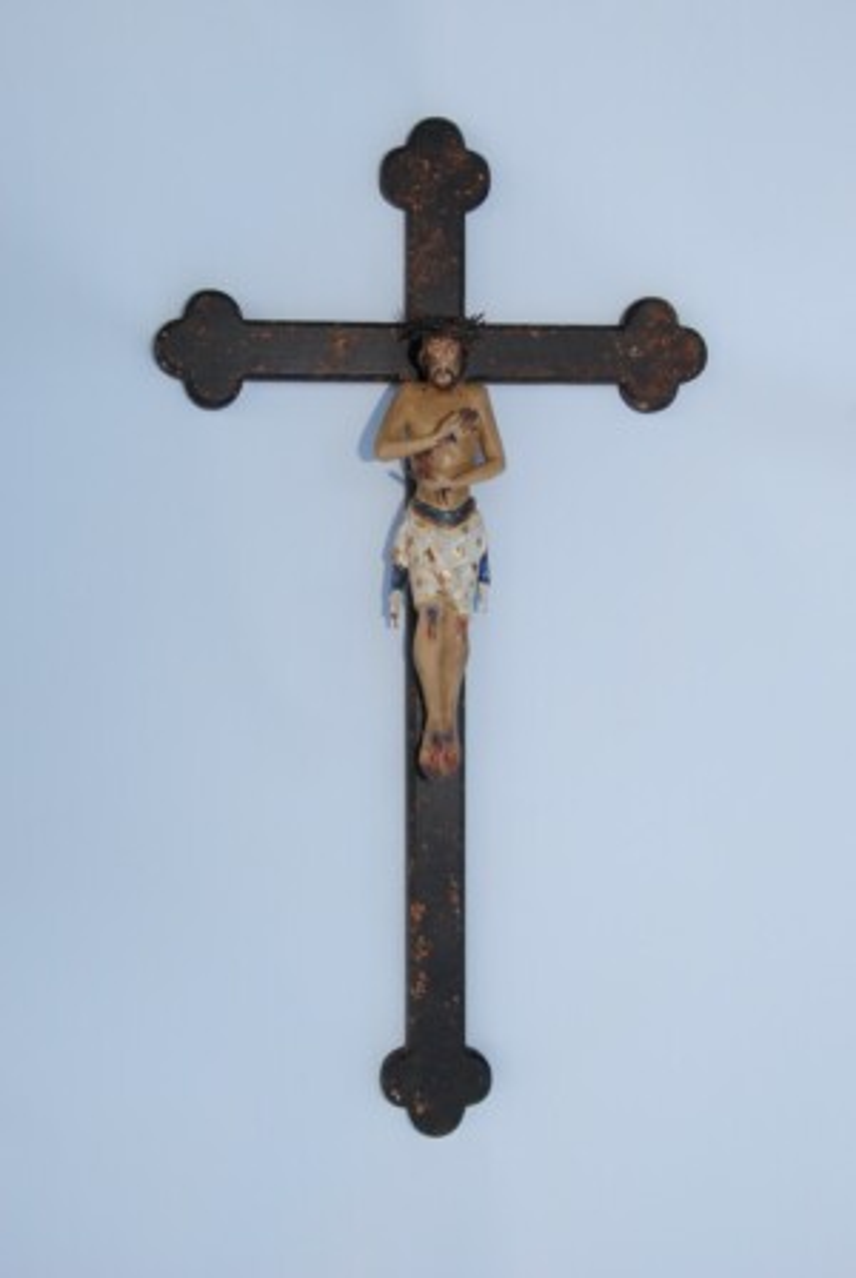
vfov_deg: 38.8
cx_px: 428
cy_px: 639
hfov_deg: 26.6
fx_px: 1813
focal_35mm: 51
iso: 200
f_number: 10
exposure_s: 1/200
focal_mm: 34
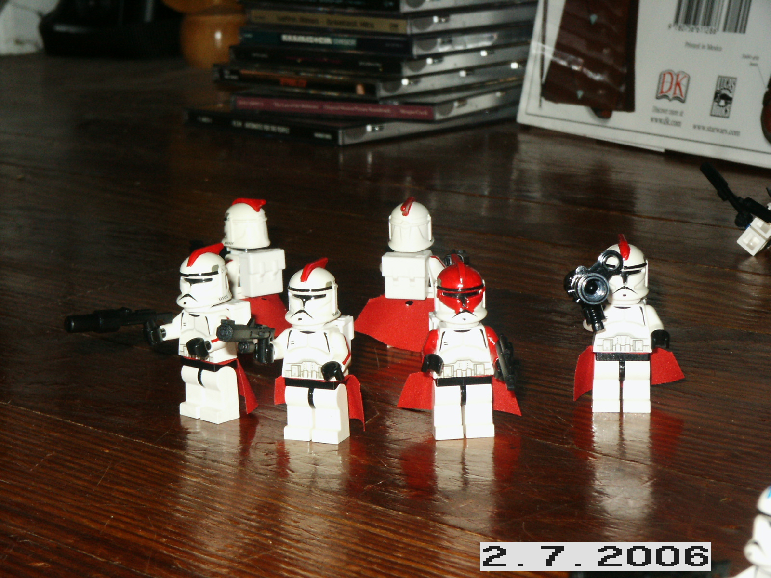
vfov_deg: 13.7
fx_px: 2405
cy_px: 289
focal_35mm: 108
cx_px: 386
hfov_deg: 18.2
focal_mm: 22.1
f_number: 8
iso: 200
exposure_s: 1/90
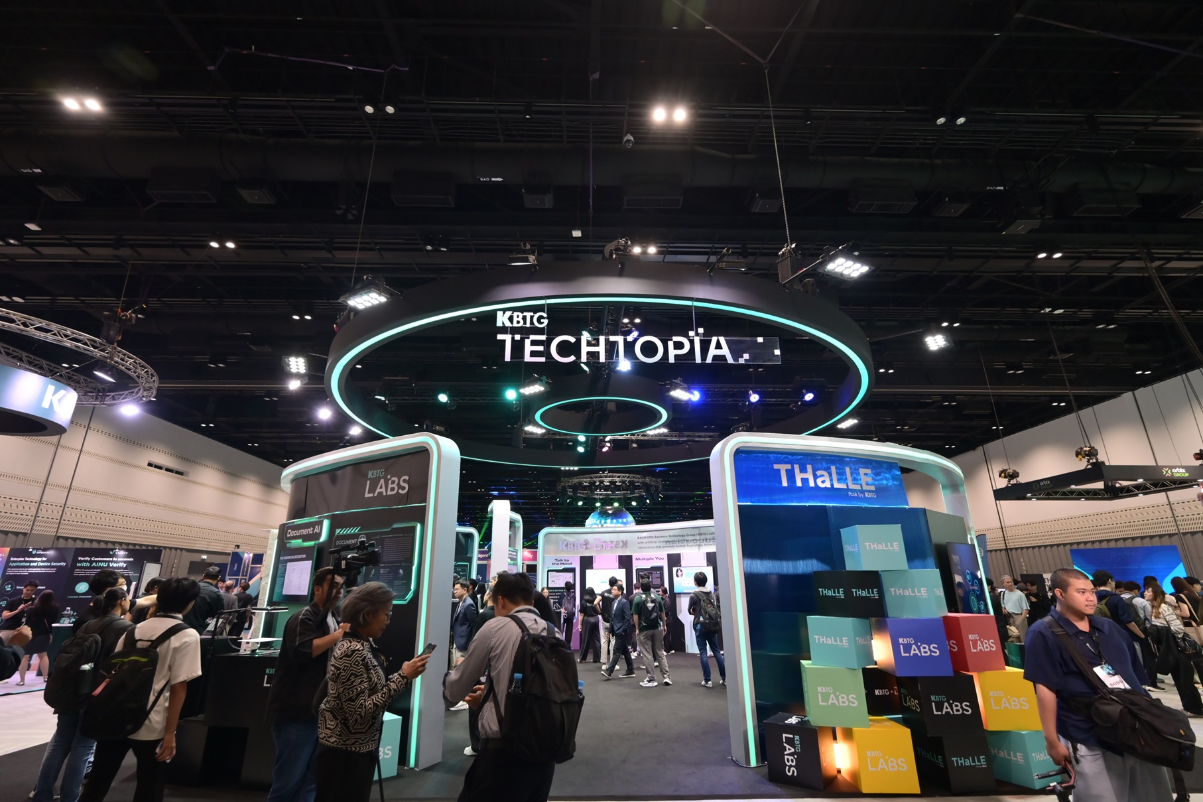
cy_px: 401
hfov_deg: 95.0
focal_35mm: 16
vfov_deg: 72.0
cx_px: 602
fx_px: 551
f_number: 4
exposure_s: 1/125
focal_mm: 16.5
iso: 1250
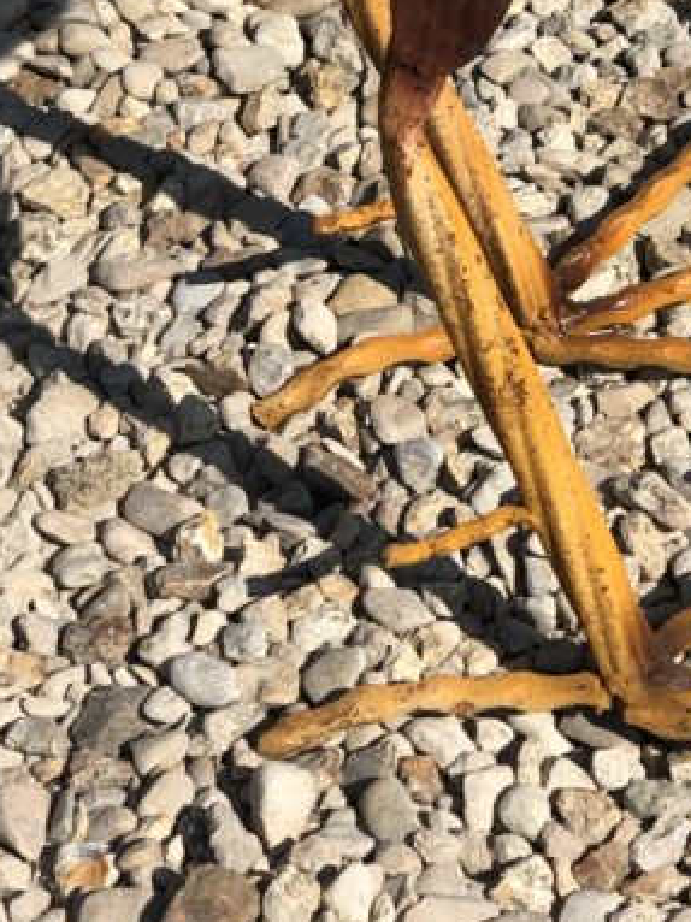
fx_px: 3702
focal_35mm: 139
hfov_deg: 10.6
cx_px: 686
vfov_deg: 14.1
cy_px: 183
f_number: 2.4
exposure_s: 1/1656
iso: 16
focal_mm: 6
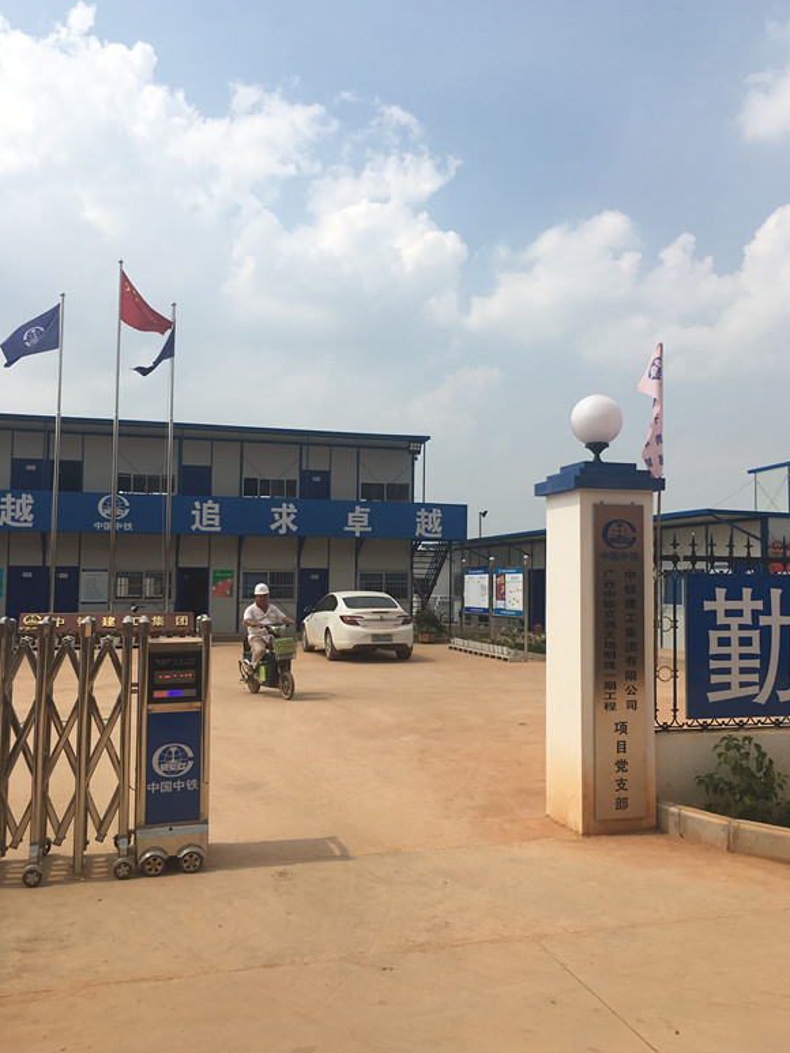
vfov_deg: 60.0
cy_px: 528
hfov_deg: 46.8
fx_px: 913
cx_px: 407
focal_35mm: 30
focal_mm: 4.15
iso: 25
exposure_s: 1/2404
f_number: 2.2
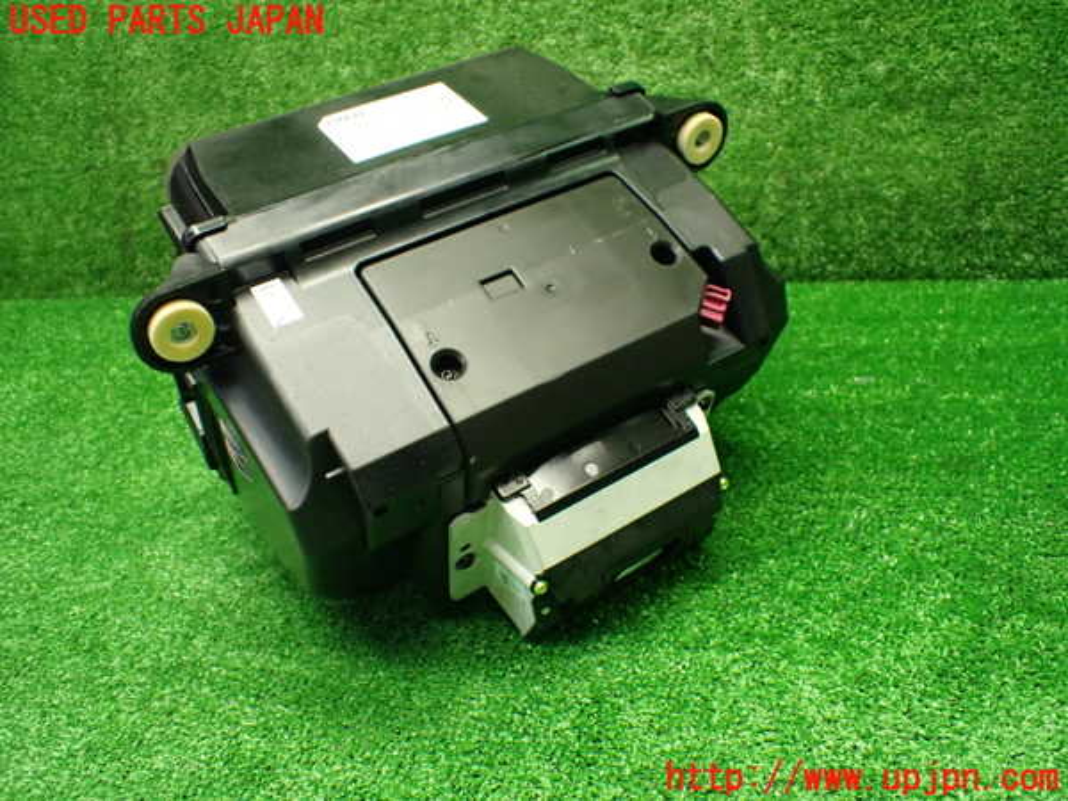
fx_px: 926
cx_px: 534
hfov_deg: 60.0
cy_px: 400
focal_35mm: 30
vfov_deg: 46.8
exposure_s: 1/100
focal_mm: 5.4
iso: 800
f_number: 2.3
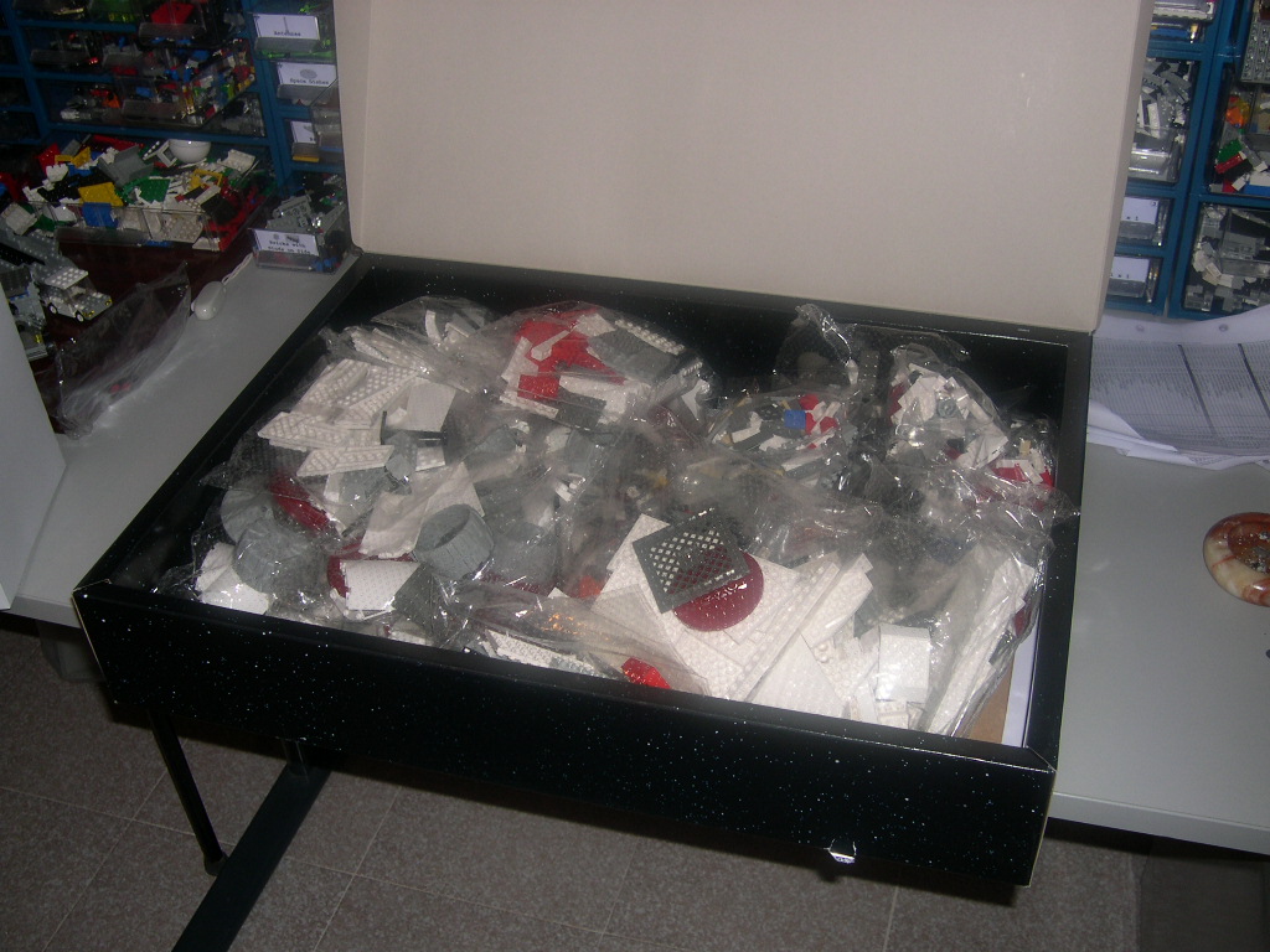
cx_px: 635
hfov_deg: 49.0
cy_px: 476
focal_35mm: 38
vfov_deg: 37.7
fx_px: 1394
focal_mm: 8
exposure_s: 1/60
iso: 100
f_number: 2.8
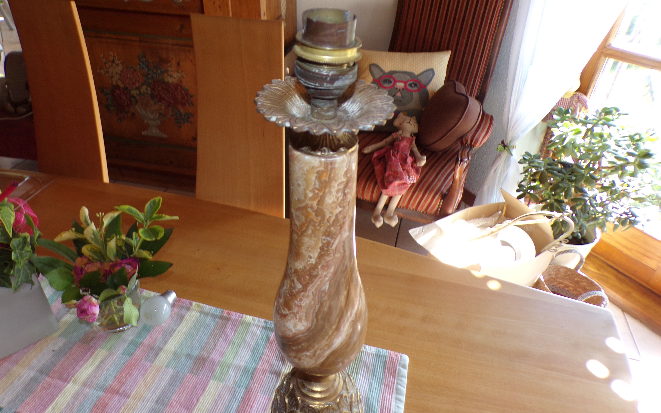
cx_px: 325
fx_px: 468
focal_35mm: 26
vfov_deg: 47.6
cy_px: 215
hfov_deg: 70.4
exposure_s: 1/34
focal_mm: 4.3
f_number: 3
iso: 100
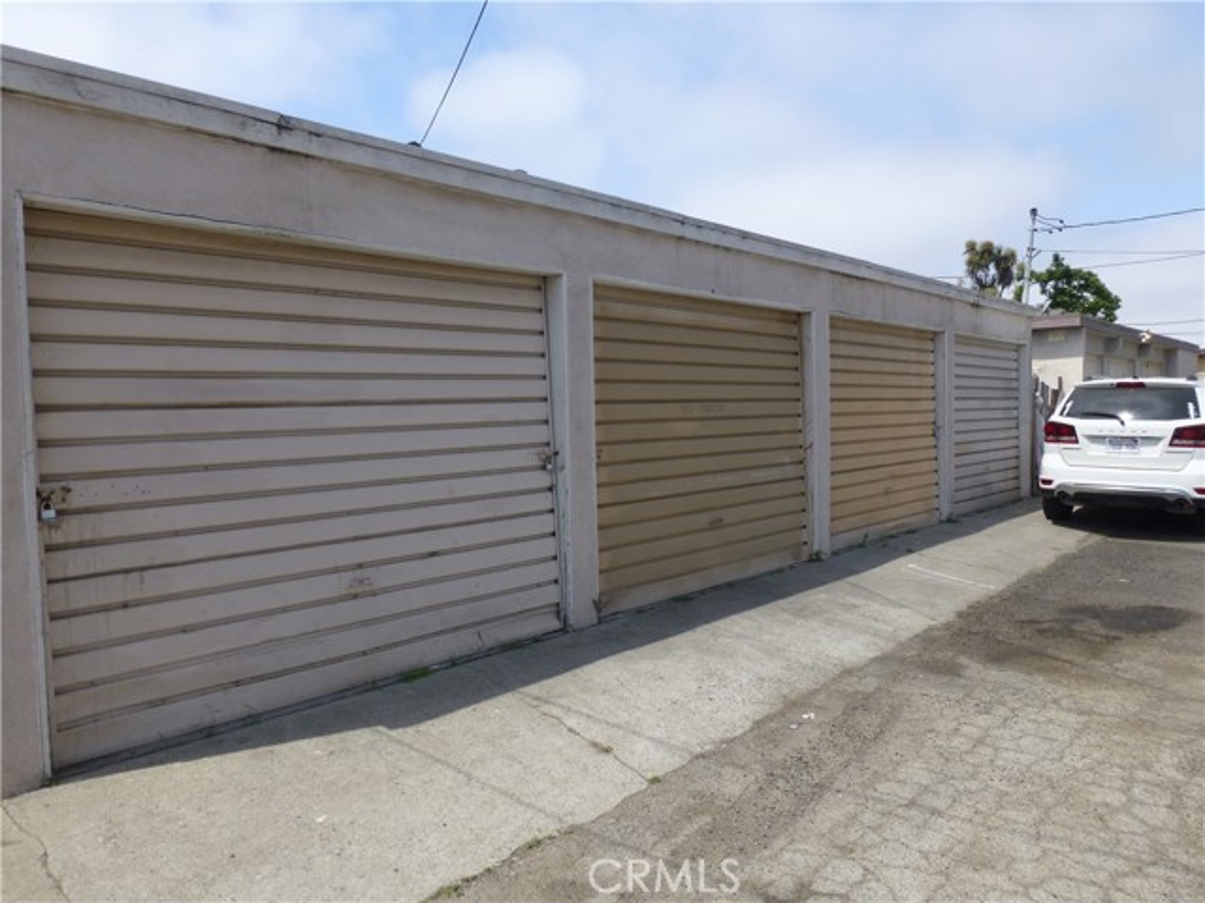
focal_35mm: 24
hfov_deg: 71.6
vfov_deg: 56.8
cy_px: 452
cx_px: 602
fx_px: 835
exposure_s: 1/800
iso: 100
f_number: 4
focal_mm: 4.3
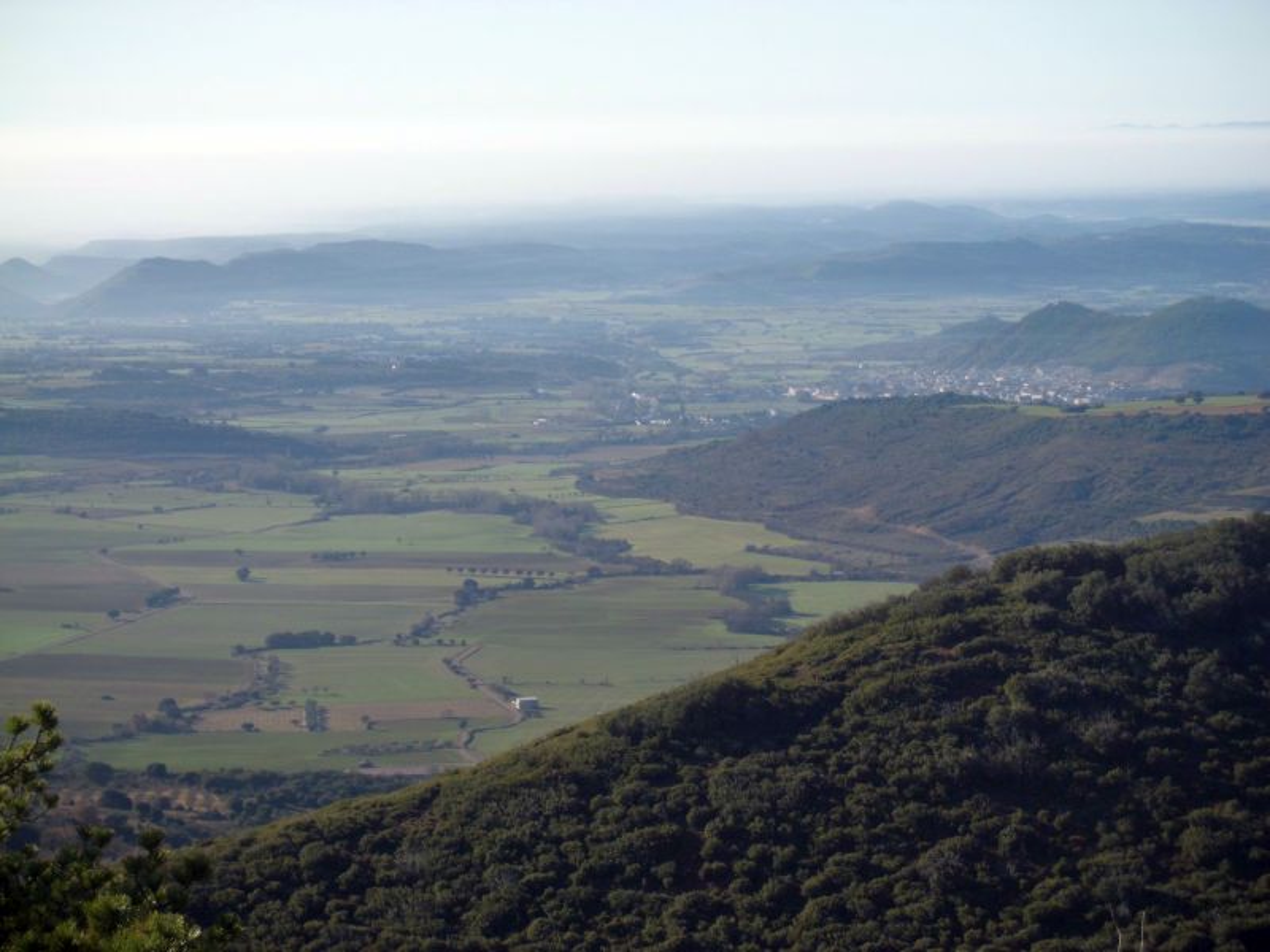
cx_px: 635
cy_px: 476
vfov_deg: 13.2
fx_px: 4109
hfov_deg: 17.6
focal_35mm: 112
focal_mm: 20.1
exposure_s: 1/250
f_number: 6
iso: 64
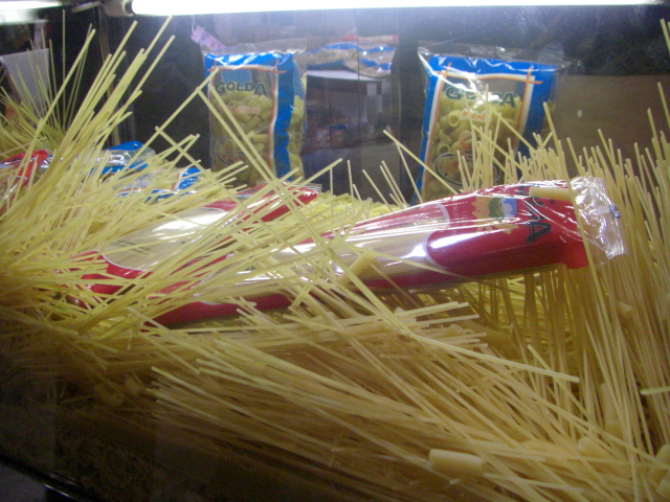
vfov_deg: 37.7
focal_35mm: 38
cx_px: 335
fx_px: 735
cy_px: 251
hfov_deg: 49.0
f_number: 3.4
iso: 400
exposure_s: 1/125
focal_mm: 6.3
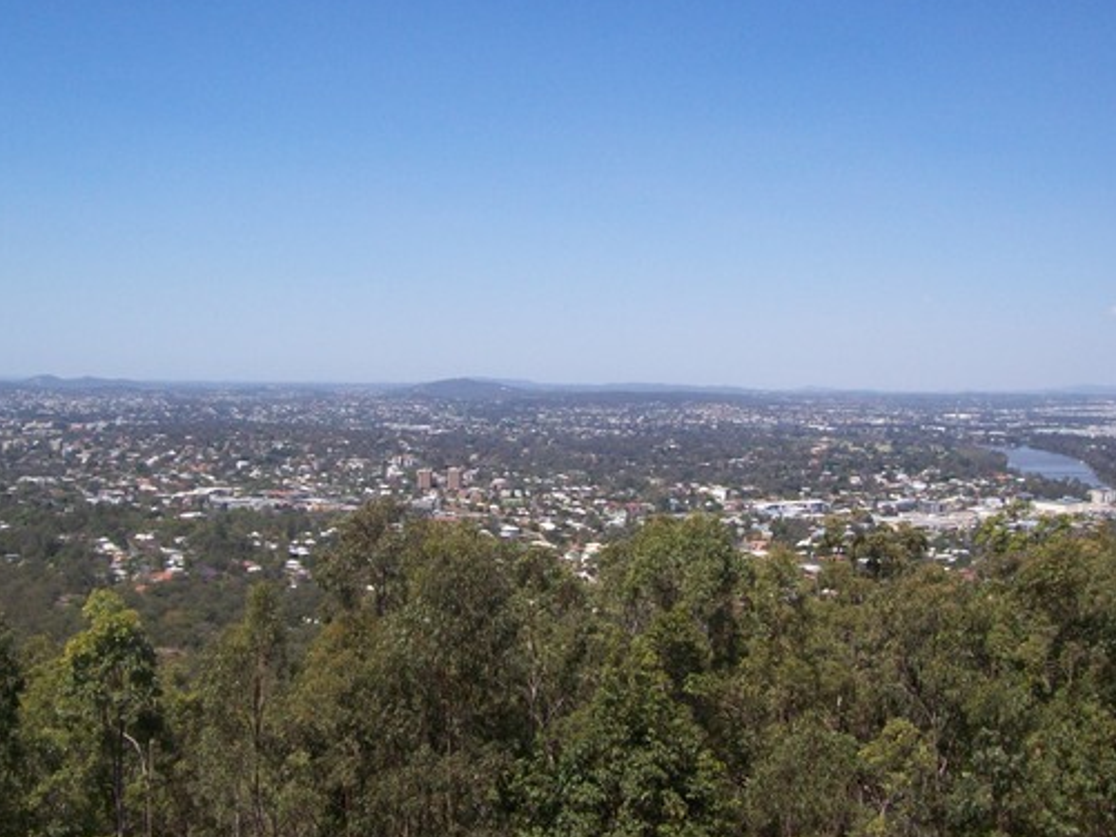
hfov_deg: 41.2
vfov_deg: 31.5
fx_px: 1483
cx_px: 528
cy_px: 347
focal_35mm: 46
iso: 80
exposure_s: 1/621
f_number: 4.8
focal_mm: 6
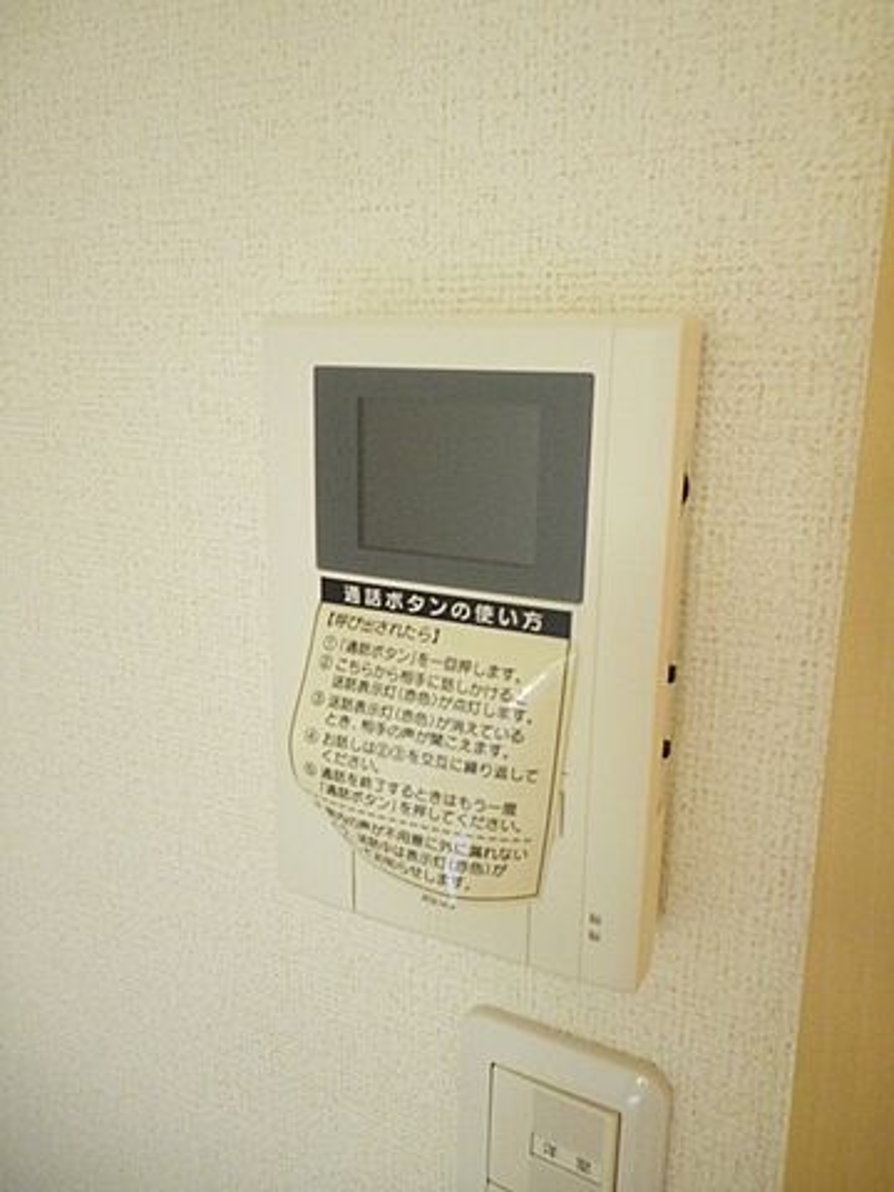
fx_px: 964
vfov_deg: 63.4
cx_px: 447
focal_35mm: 28
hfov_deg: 49.7
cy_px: 596
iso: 640
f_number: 2.6
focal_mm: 4.9
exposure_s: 1/60
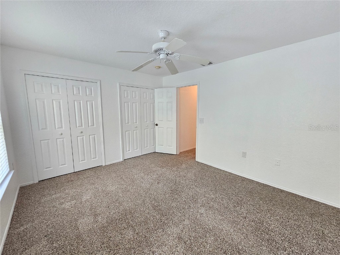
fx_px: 128
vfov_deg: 89.9
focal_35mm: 13
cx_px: 170
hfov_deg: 106.2
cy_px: 128
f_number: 2.2
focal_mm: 2.2
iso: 320
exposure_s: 1/100
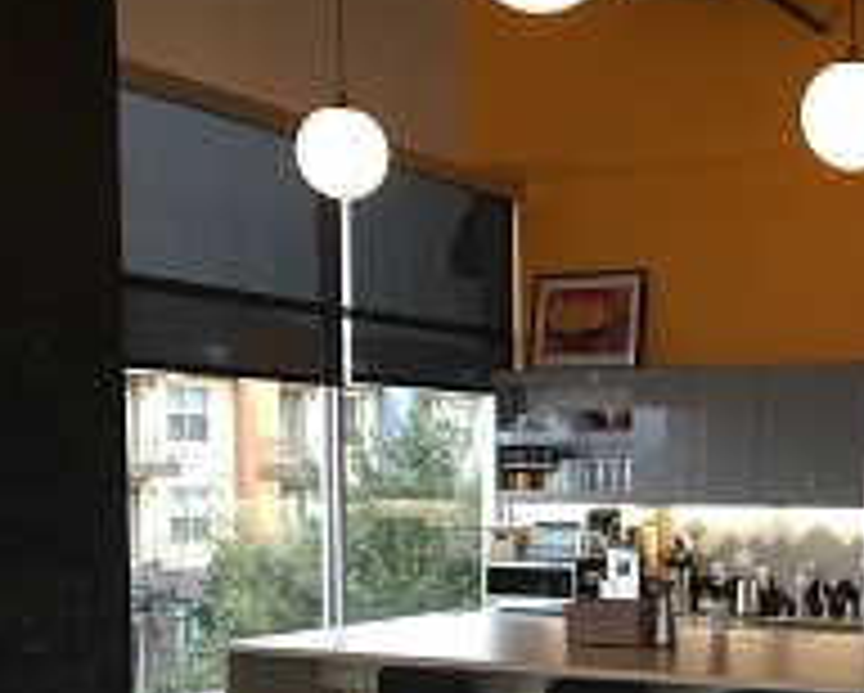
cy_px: 572
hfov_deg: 30.8
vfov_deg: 25.3
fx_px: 1510
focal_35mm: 59
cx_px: 742
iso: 80
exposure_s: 1/30
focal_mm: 4.15
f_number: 2.2
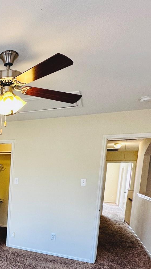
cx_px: -28
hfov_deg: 31.8
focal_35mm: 31
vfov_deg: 59.4
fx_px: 221
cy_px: 201
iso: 125
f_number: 2.2
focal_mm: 2.22
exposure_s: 1/120
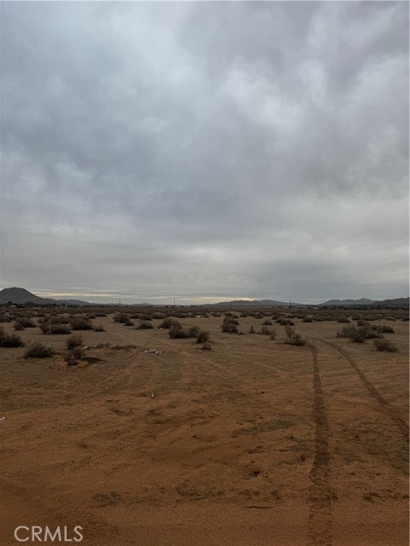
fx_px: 379
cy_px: 273
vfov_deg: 71.6
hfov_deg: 56.8
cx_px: 205
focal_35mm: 24
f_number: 1.78
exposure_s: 1/1488
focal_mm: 6.76
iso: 80
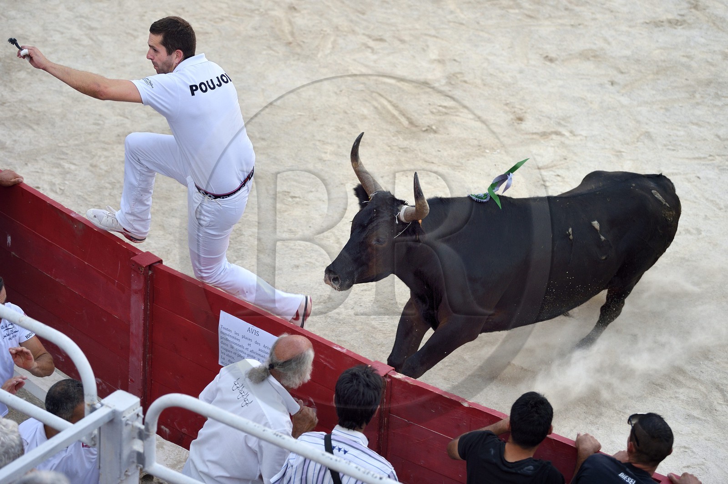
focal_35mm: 110
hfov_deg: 18.6
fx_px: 2223
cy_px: 242
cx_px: 364
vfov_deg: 12.4
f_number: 3.5
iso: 800
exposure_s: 1/1000
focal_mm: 110
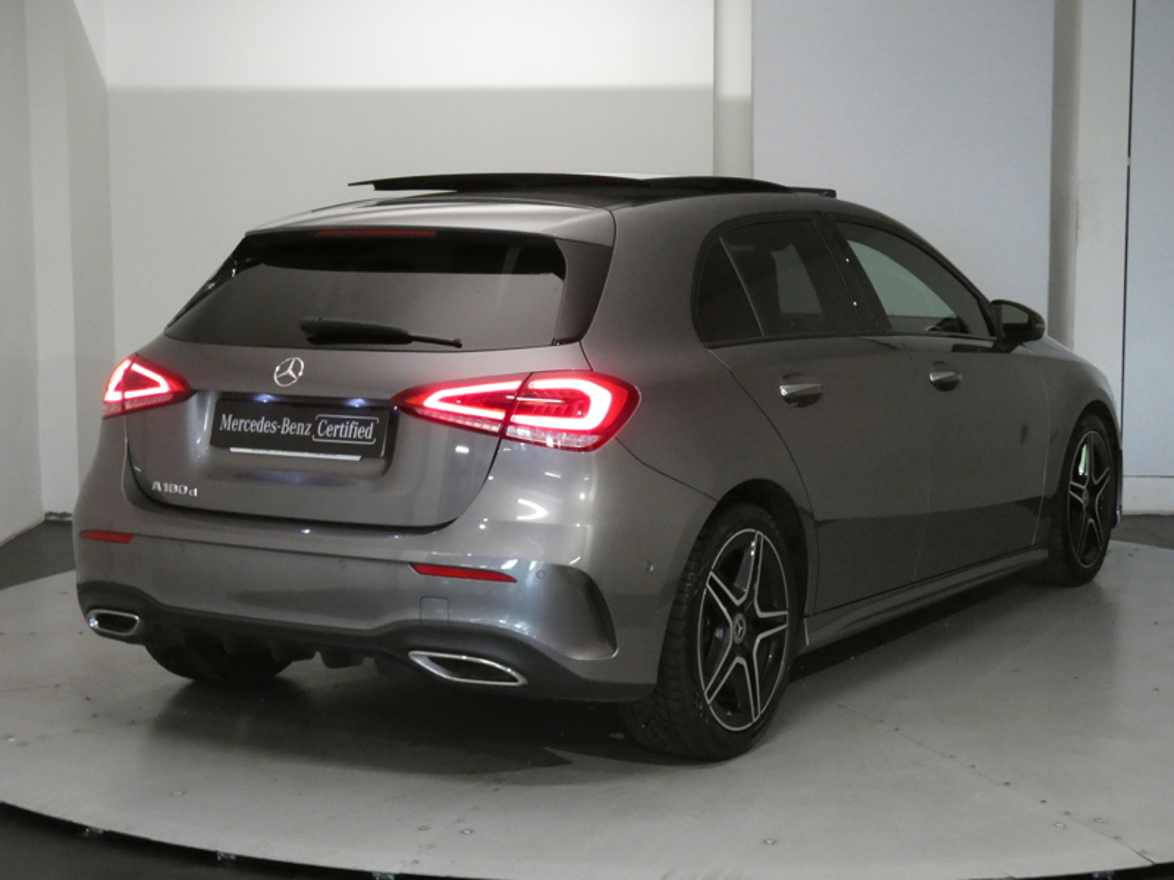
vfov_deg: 25.2
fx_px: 1967
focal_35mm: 58
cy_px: 440
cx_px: 587
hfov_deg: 33.2
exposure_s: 1/80
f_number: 4.1
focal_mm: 10.4
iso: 1250
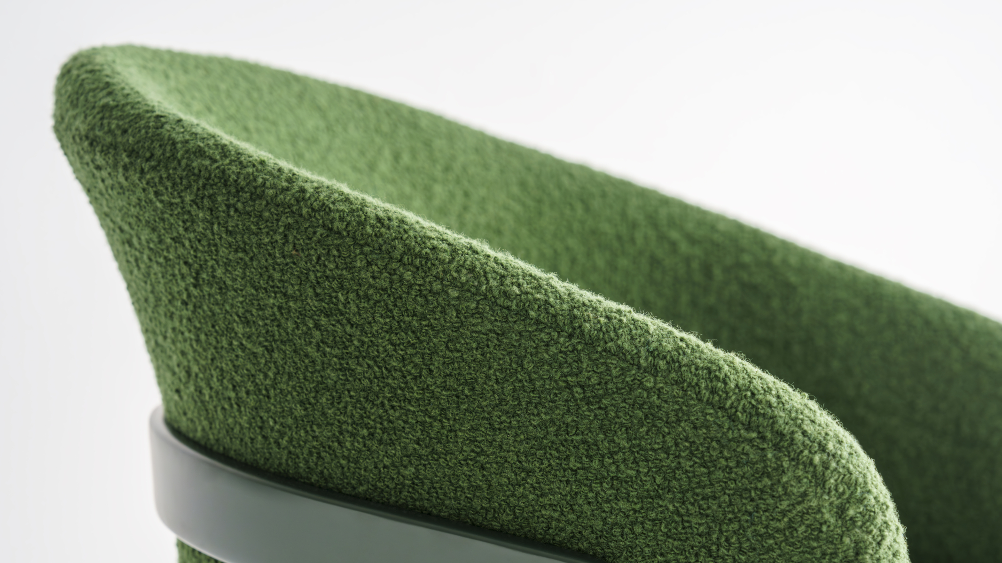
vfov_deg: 15.4
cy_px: 383
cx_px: 575
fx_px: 2072
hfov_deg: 27.2
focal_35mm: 78
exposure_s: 1/25
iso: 400
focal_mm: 62
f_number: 7.1
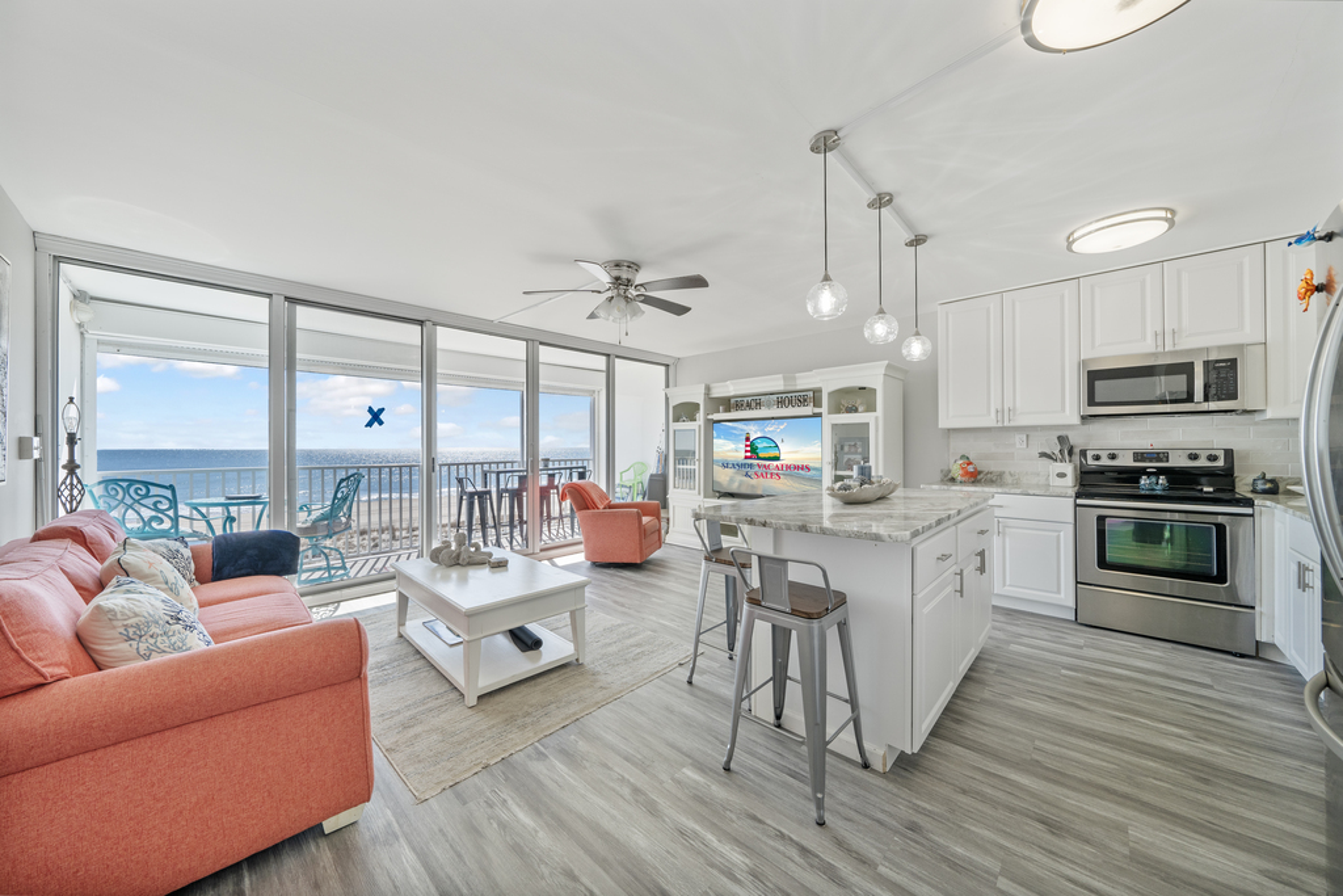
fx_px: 448
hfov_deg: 112.6
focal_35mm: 12
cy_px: 448
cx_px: 672
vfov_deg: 90.0
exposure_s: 1/125
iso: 320
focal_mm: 12
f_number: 8
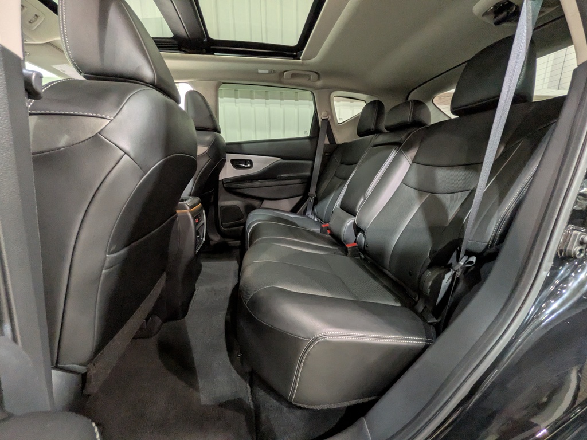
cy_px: 220
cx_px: 294
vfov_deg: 85.7
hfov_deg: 102.1
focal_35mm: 14
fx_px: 237
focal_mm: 1.83
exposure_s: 1/20
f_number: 2.2
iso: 392
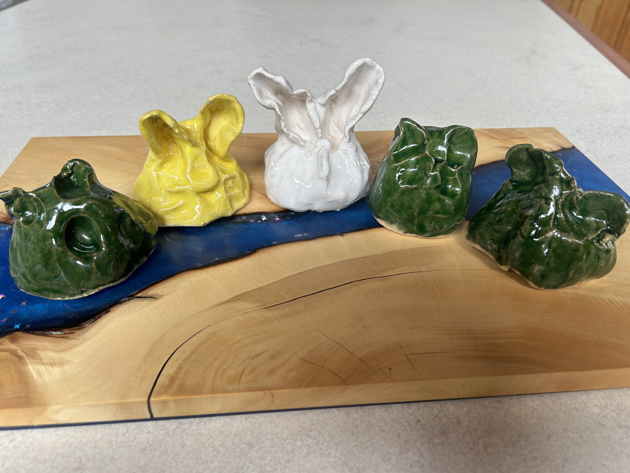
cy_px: 236
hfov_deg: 67.3
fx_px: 473
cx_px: 315
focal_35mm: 26
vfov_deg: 53.1
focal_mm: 5.7
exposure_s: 1/121
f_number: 1.5
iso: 64
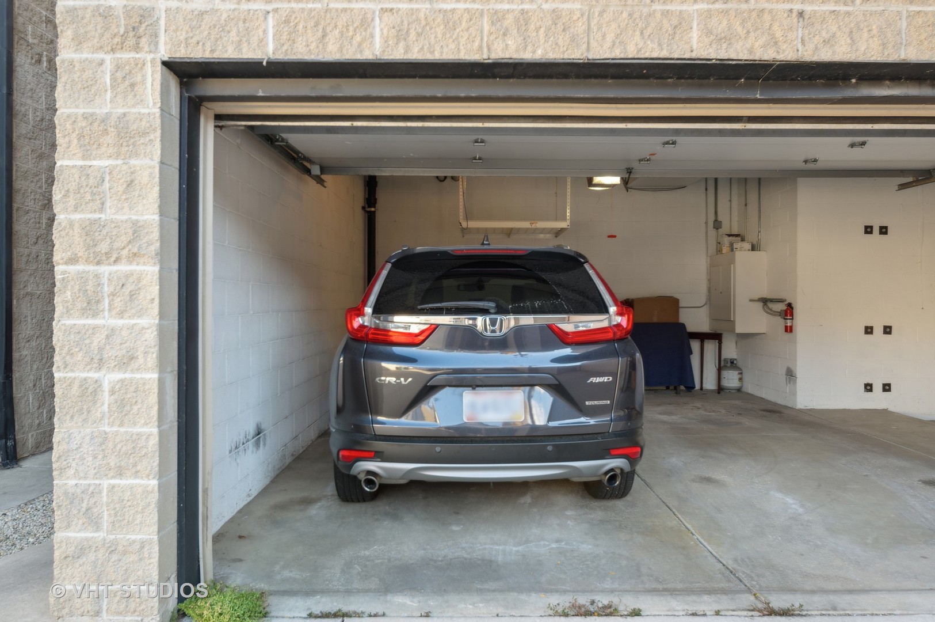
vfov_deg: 53.0
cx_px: 468
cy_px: 311
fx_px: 623
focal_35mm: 24
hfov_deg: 73.8
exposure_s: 1/5
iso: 100
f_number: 11
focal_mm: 15.6
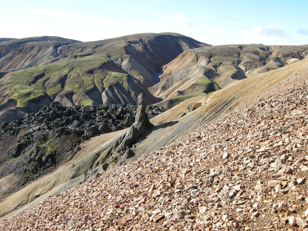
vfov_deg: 40.7
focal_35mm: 35
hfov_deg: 52.6
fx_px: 311
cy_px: 116
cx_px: 154
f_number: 5.4
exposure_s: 1/218
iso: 100
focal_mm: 7.5
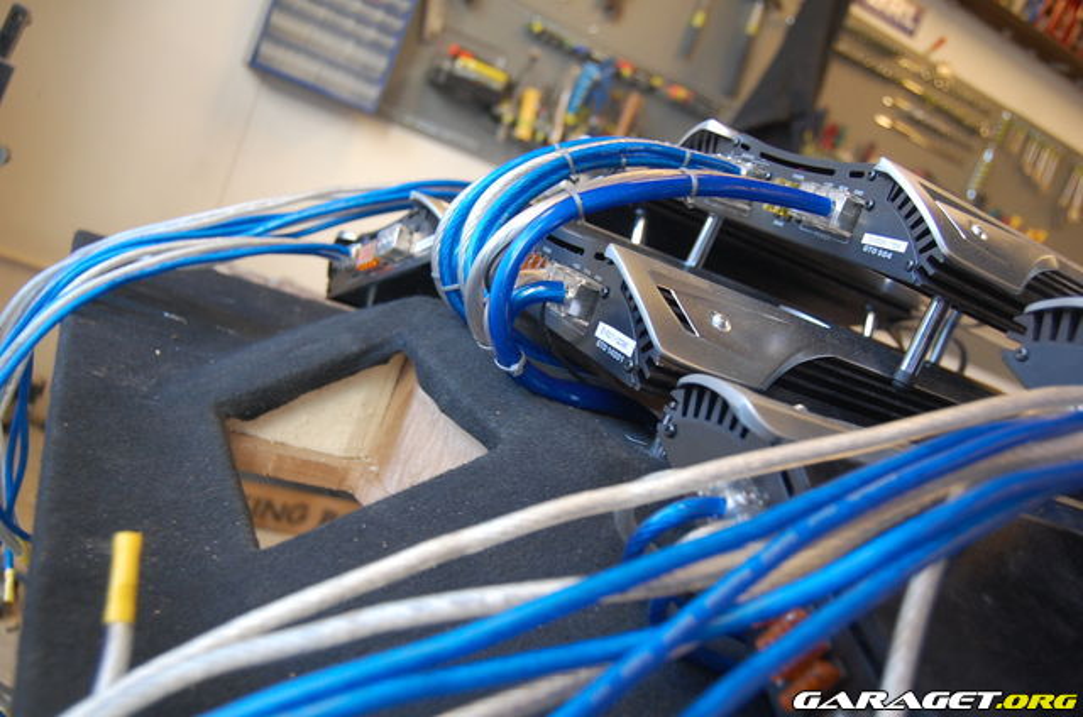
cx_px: 542
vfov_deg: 38.2
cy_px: 358
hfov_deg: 55.2
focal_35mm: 34
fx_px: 1036
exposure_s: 1/30
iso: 720
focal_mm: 23
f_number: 3.8
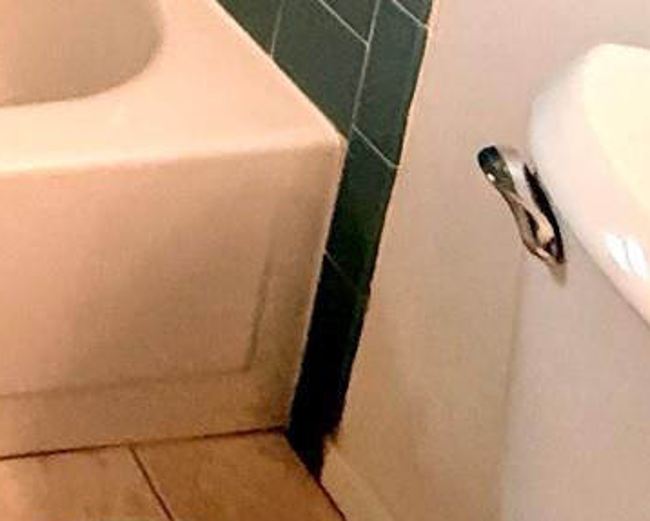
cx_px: -461
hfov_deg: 22.0
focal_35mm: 61
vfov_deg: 17.2
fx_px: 1174
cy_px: -552
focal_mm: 2.22
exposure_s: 1/120
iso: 320
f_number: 2.2
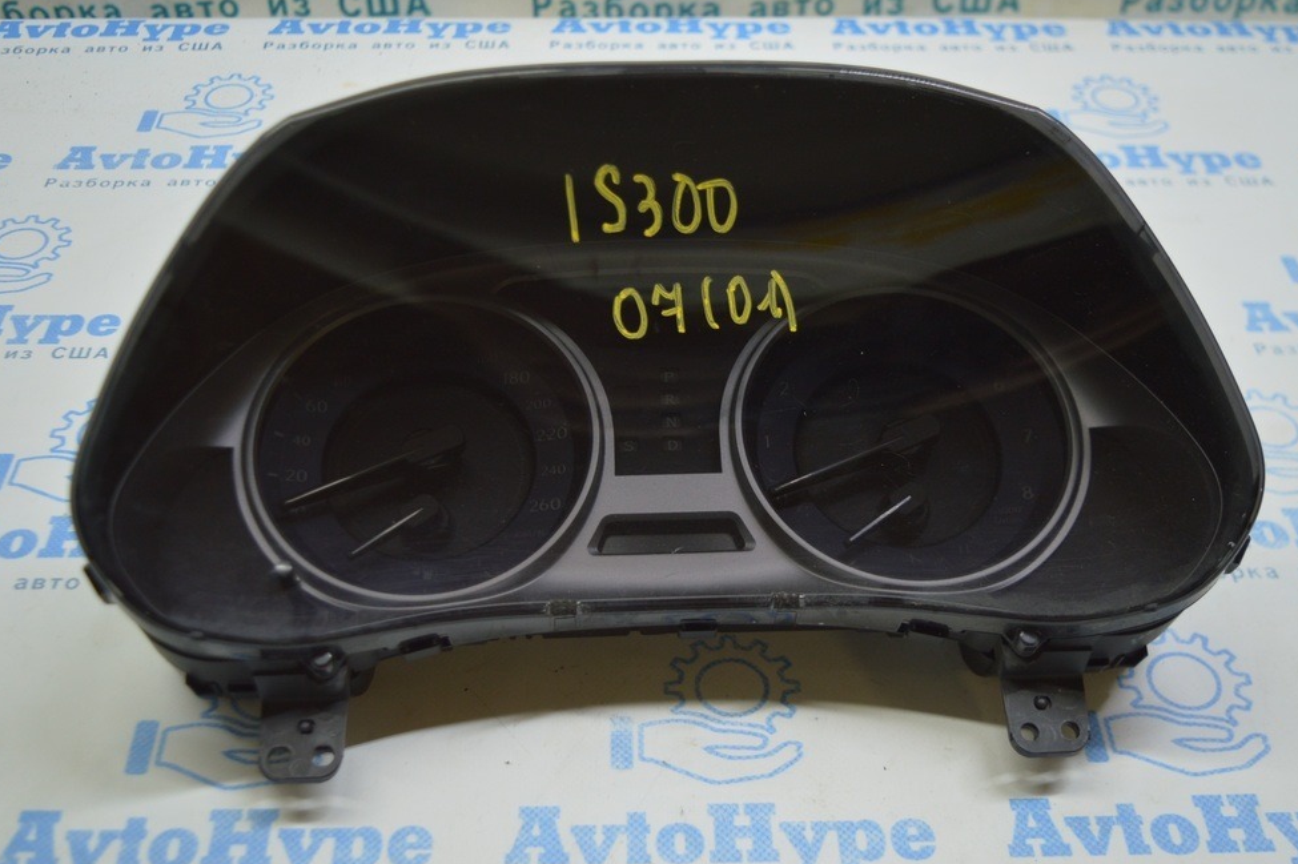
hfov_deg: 45.9
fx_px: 1532
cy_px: 447
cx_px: 647
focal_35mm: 43
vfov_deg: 31.5
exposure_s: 1/60
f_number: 4
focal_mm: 27
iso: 400
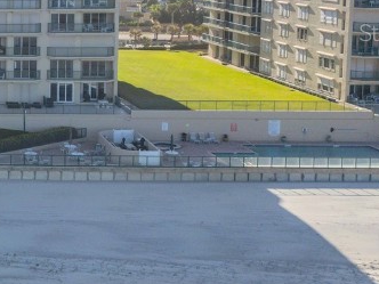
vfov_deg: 19.6
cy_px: 32
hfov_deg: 23.2
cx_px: -118
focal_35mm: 74
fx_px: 810
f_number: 1.7
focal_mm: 6.72
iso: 100
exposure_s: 1/3000
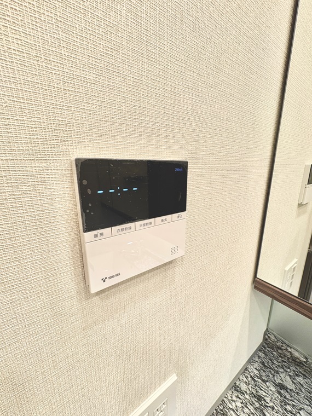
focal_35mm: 14
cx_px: 156
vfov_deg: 102.1
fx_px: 168
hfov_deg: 85.7
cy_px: 208
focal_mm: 2.22
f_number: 2.2
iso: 125
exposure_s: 1/60
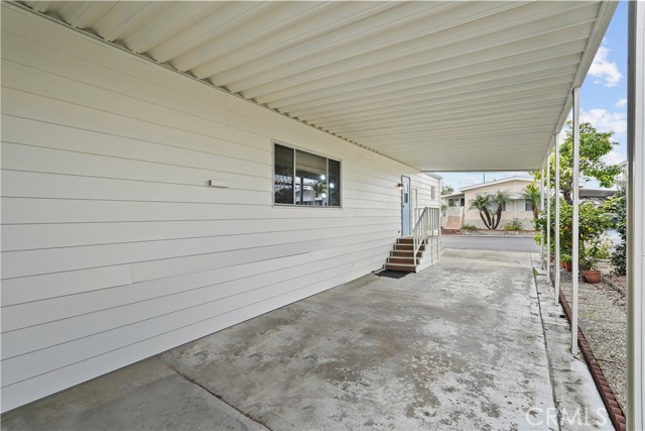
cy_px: 216
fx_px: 287
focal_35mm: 16
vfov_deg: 73.8
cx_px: 322
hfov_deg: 96.7
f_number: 6.3
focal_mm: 16
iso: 100
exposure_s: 1/15
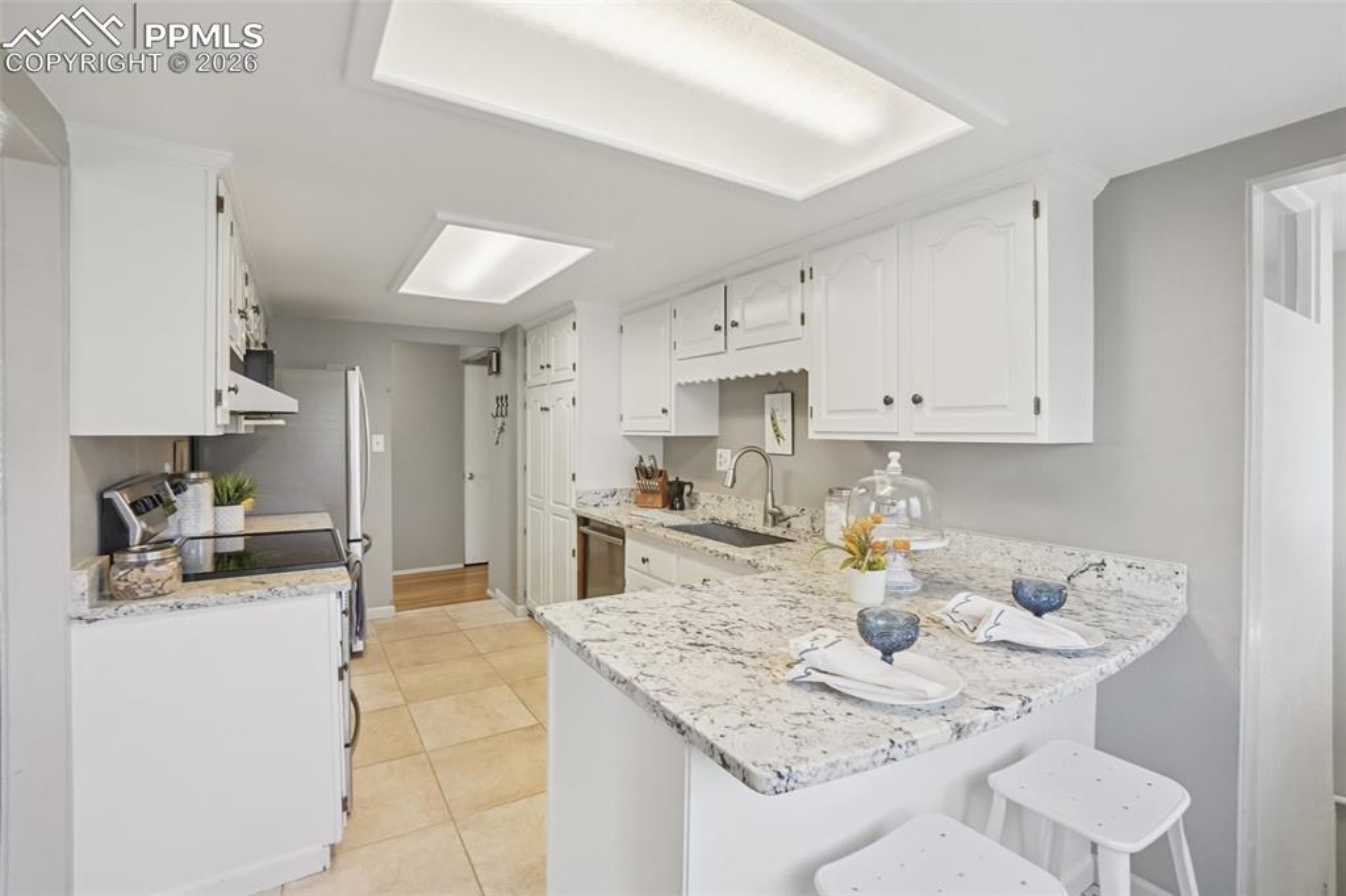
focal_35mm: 15
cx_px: 673
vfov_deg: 77.3
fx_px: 561
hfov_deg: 100.4
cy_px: 448
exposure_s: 1/20
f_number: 8
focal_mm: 10
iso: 400
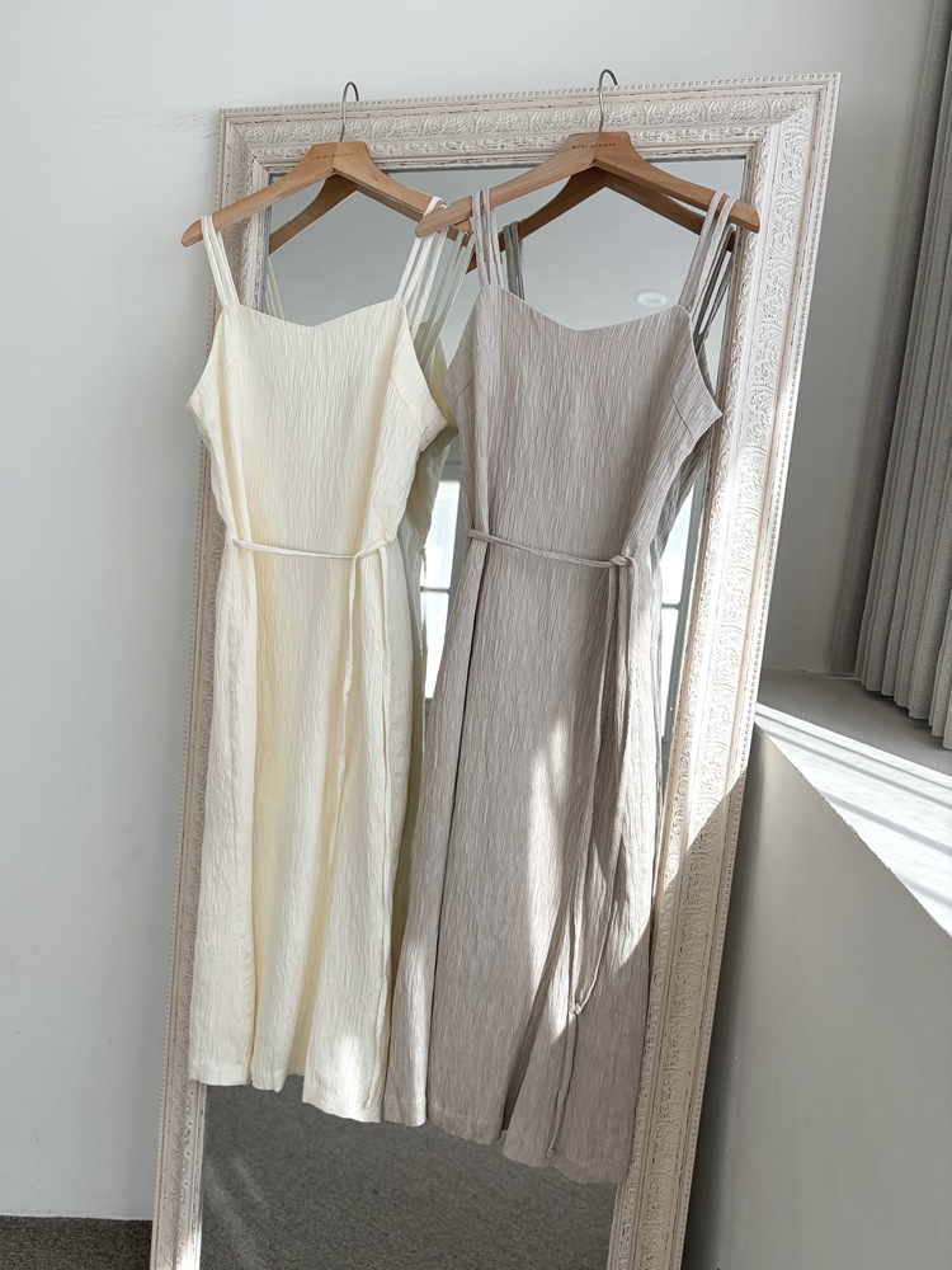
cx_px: 476
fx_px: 953
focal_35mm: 26
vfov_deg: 67.3
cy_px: 635
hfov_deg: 53.1
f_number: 1.6
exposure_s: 1/390
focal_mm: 5.96
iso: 50
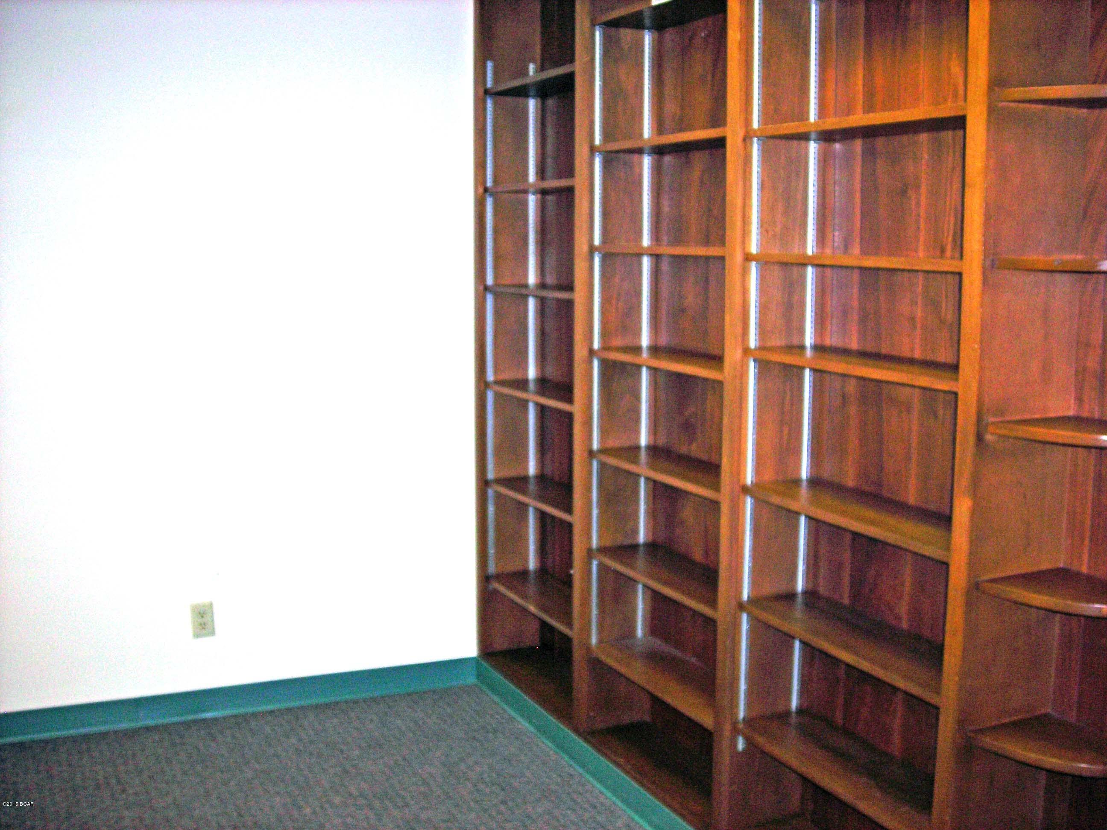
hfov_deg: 49.0
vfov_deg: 37.7
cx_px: 554
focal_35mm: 38
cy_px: 415
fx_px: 1215
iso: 83
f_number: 3.2
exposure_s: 1/60.1
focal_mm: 6.3
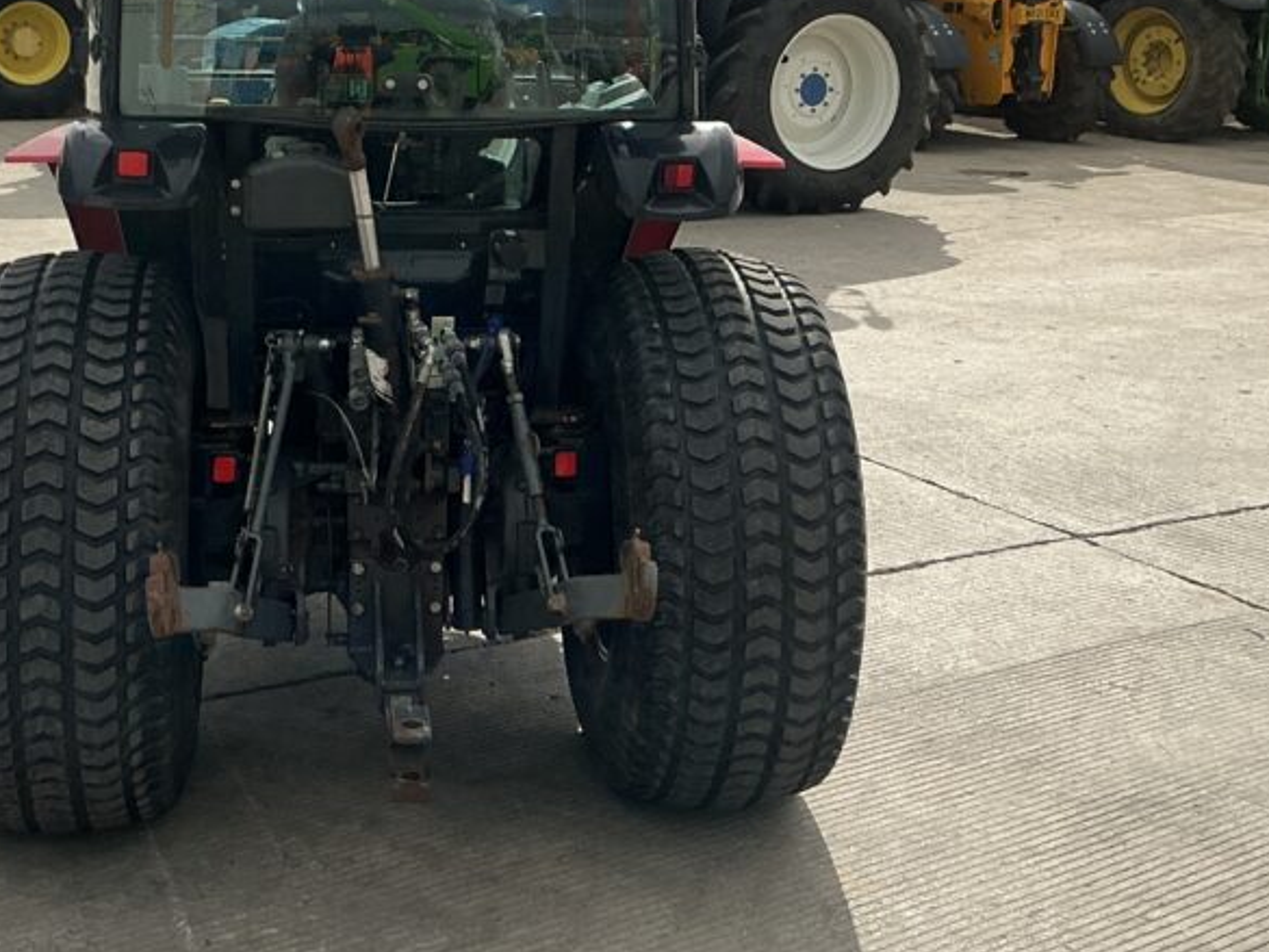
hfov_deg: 38.7
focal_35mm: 49
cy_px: 210
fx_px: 1797
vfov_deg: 29.1
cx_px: 503
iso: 25
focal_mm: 3
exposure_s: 1/2801
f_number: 1.8
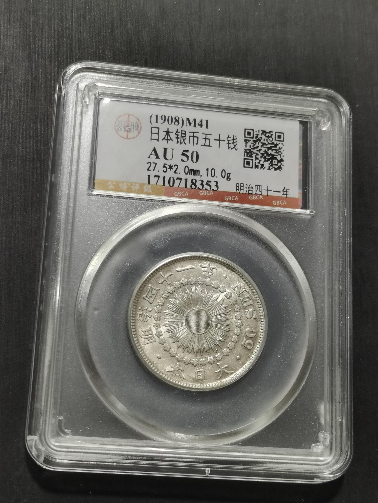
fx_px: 888
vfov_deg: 31.7
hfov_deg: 24.0
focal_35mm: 61
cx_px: 189
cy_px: 252
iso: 64
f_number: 1.8
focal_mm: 5.58
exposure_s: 1/90
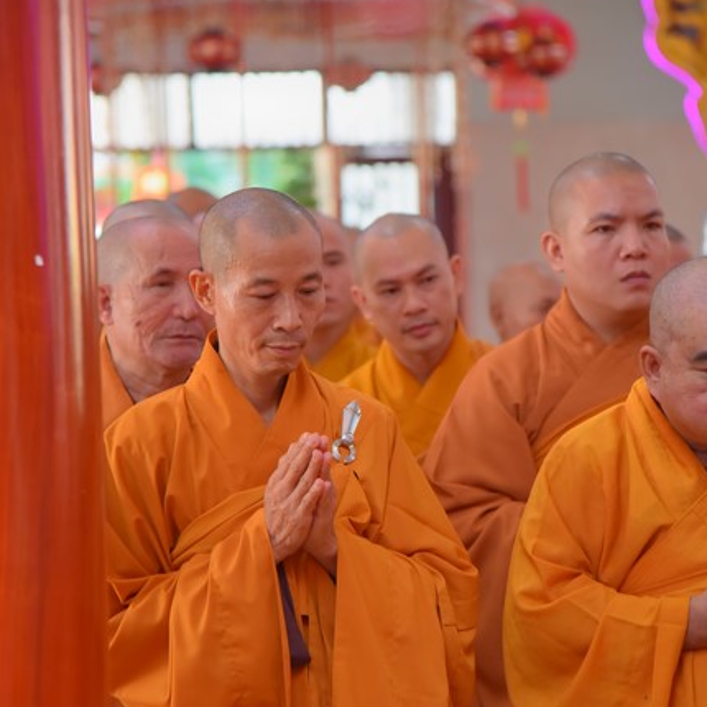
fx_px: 3559
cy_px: 411
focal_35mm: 154
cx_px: 354
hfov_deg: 11.3
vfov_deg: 11.3
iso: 1250
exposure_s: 1/160
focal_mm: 120
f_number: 4.5
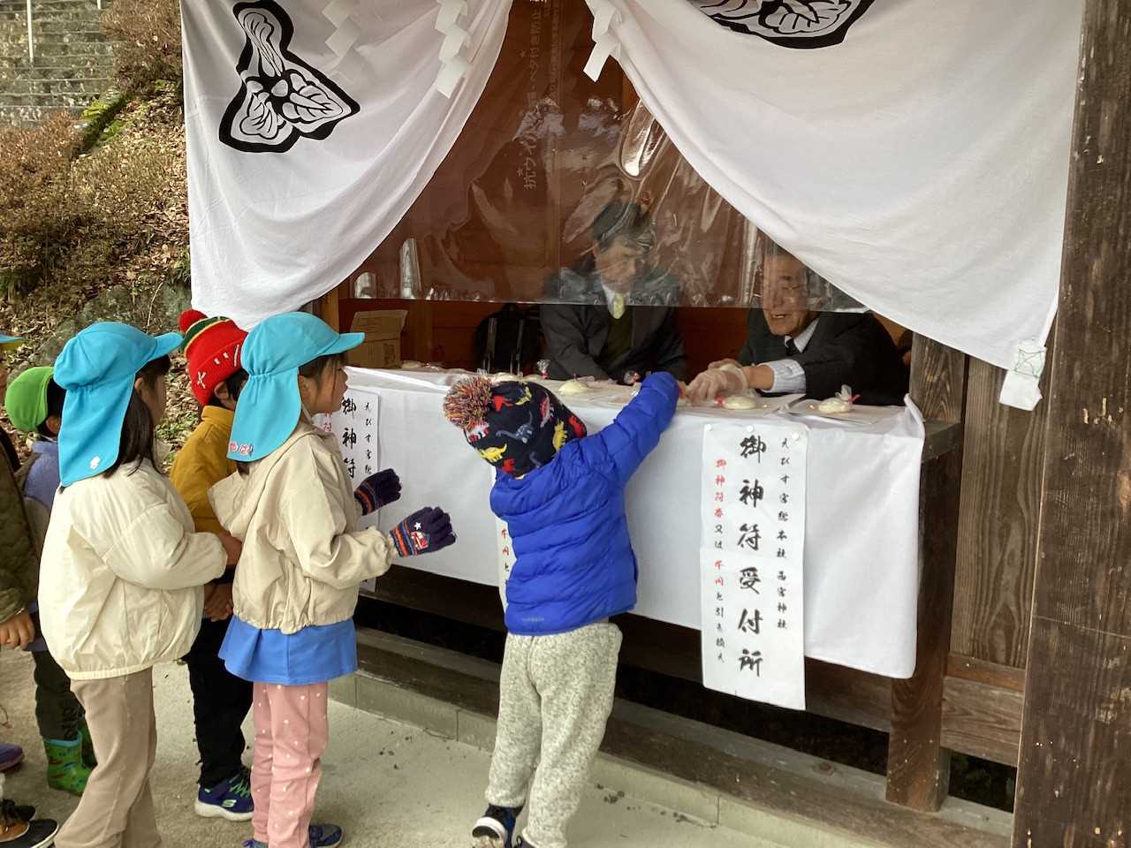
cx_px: 566
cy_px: 424
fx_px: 1013
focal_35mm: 31
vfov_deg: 45.4
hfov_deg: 58.4
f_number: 2.4
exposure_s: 1/120
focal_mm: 3.3
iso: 80
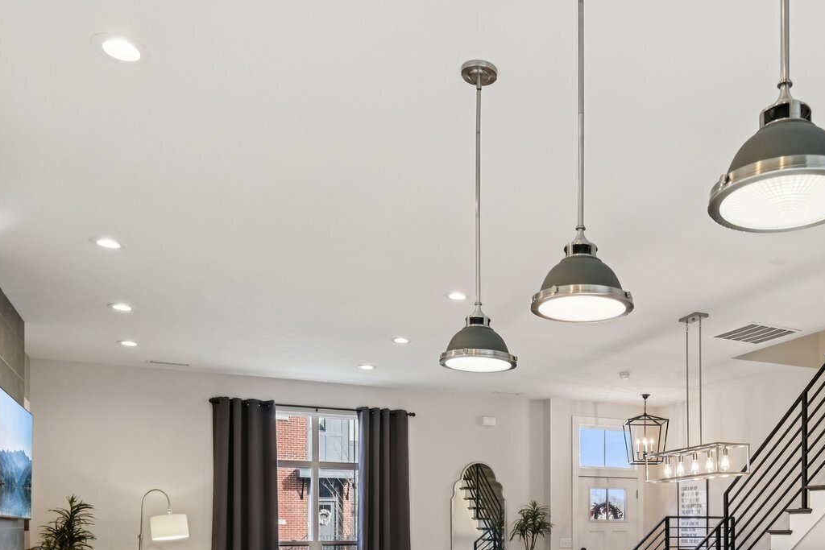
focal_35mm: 32
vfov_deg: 37.4
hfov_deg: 56.4
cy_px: 529
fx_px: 733
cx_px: 598
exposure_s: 1/40
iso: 100
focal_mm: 16
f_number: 8
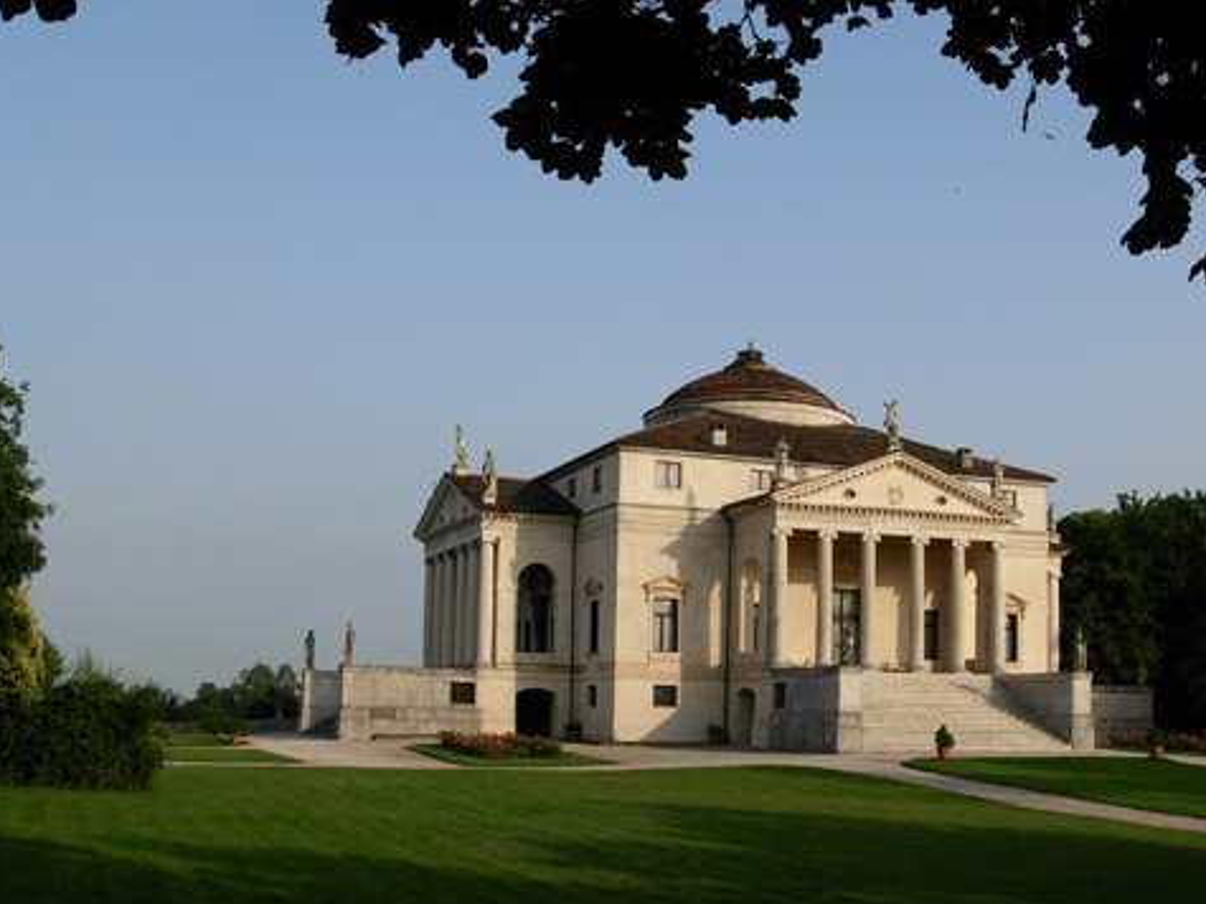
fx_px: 1672
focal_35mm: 48
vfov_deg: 30.2
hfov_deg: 39.4
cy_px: 488
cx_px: 752
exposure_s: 1/456
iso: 79
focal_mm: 6.3
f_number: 4.9
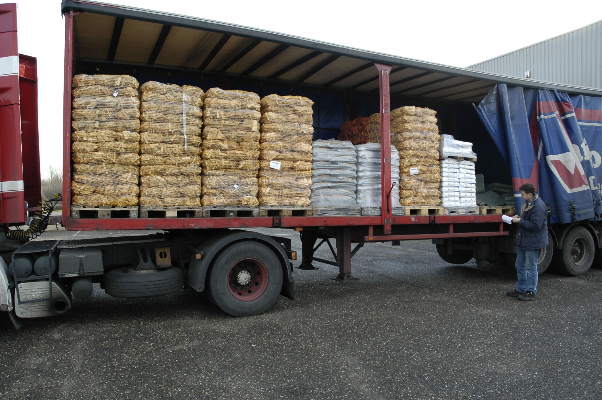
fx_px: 451
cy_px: 200
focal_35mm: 27
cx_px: 301
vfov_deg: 47.8
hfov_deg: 67.4
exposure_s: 1/100
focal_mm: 18
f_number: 6.3
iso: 200
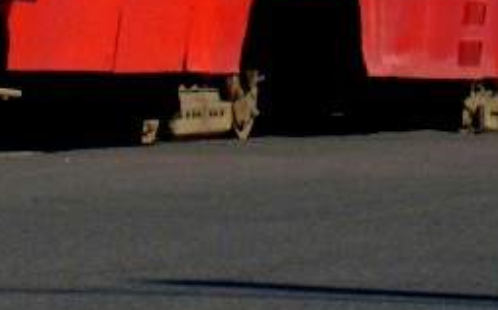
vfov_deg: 2.7
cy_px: -402
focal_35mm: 488
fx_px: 6614
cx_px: 22
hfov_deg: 4.3
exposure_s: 1/125
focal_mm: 18.9
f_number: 14.1
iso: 80
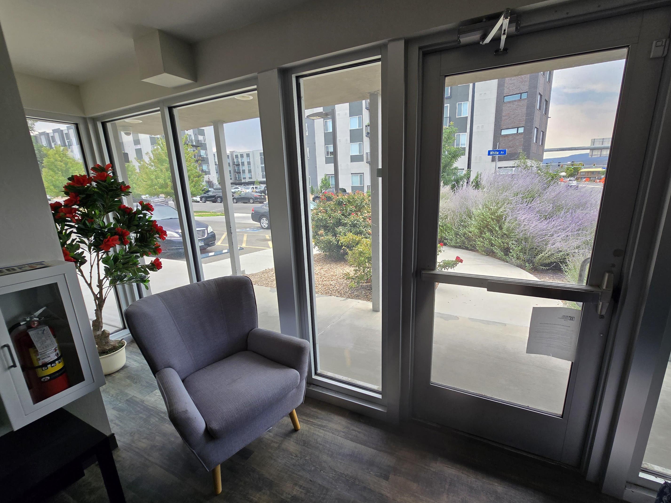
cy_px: 255
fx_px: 271
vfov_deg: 85.7
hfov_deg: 101.9
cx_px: 357
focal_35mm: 14
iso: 50
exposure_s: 1/251
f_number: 2.2
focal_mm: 2.2
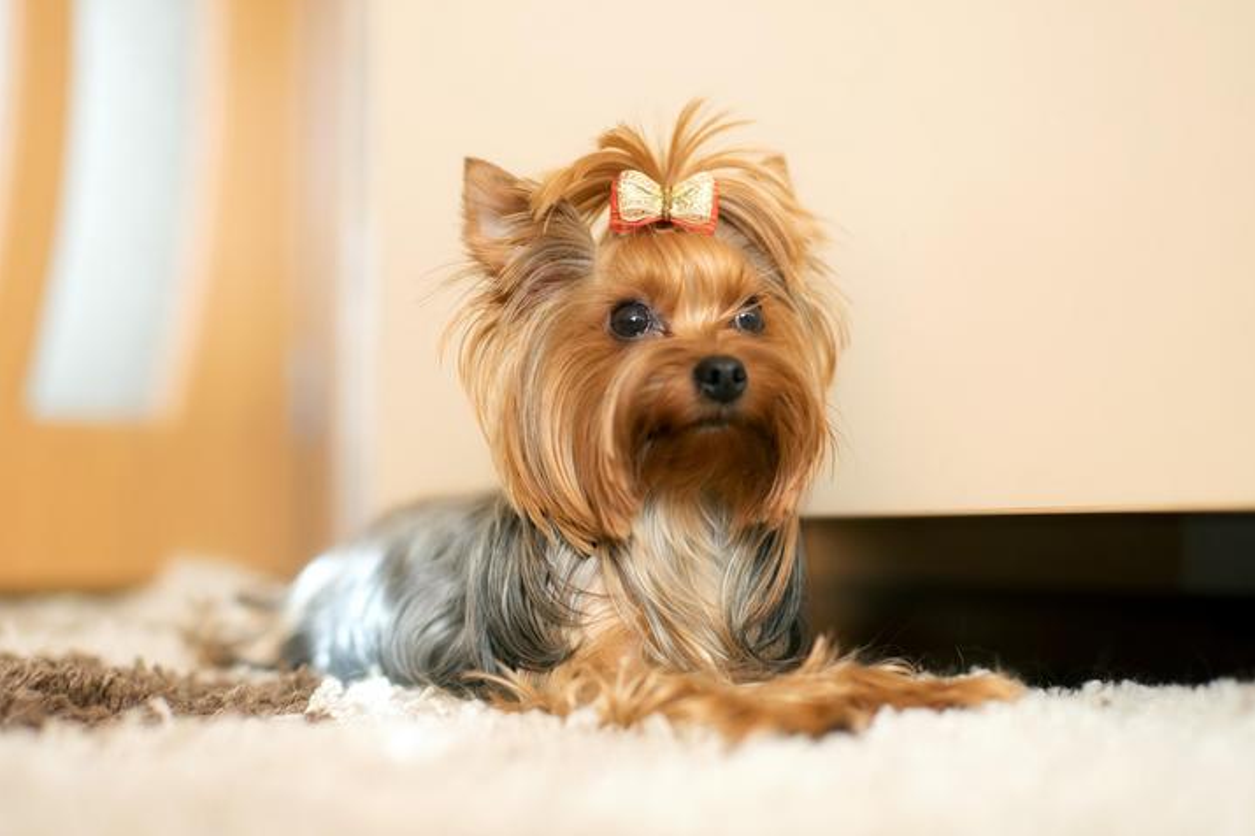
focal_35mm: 51
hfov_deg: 38.9
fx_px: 1777
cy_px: 411
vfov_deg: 26.5
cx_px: 638
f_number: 2
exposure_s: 1/60
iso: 800
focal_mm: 50
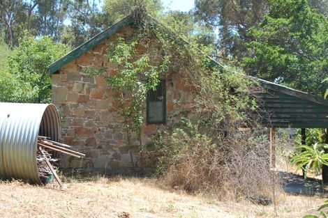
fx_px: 437
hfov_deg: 41.1
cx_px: 164
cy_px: 109
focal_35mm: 48
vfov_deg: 28.1
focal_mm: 32
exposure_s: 1/200
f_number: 7.1
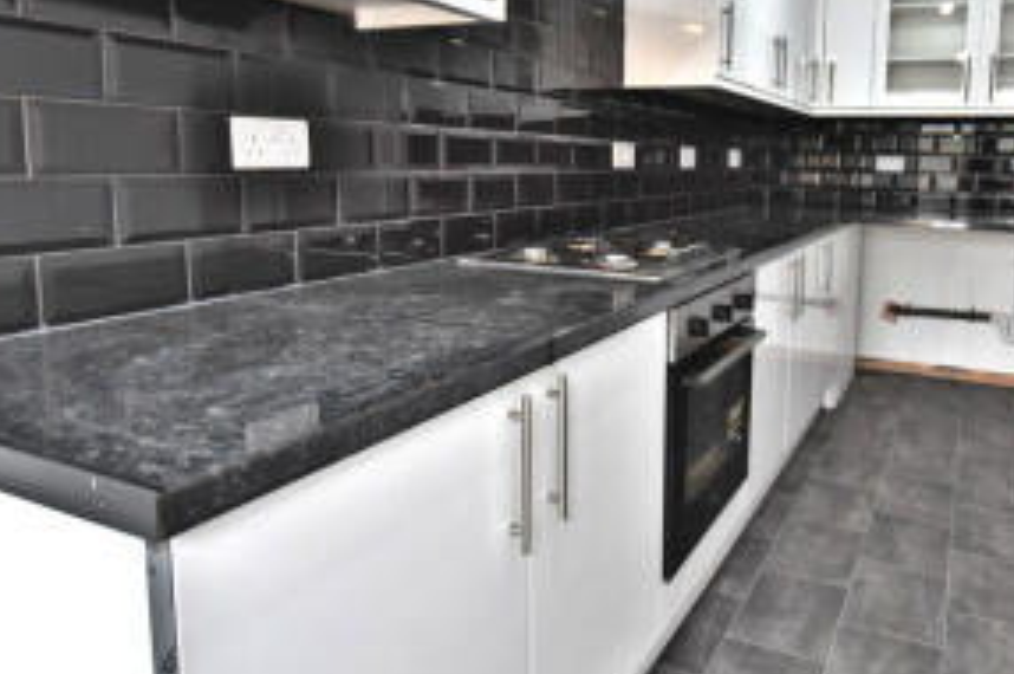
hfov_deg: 69.9
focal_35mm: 25
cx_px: 659
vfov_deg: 50.5
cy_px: 243
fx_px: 703
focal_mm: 10
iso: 800
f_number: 5
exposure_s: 1/100
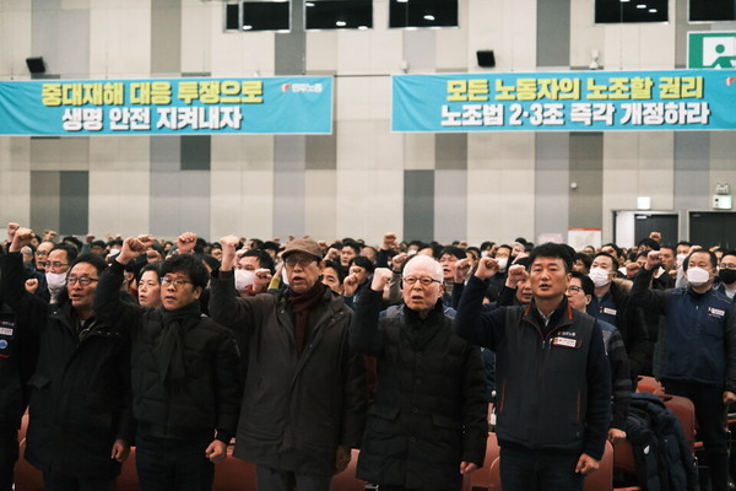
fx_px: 1942
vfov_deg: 14.4
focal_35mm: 95
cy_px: 246
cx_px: 368
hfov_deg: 21.5
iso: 8000
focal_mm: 63
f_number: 4
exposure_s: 1/200
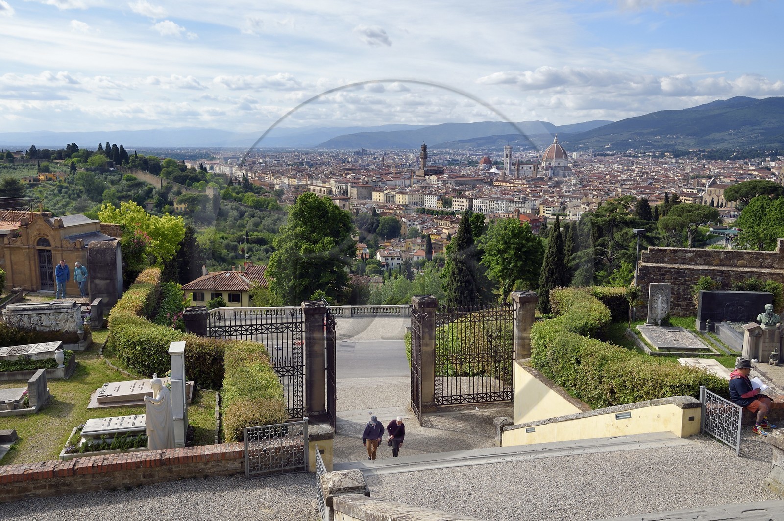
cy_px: 260
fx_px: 696
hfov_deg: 58.8
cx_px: 392
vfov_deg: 41.0
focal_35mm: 32
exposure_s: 1/250
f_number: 11
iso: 200
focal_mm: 32
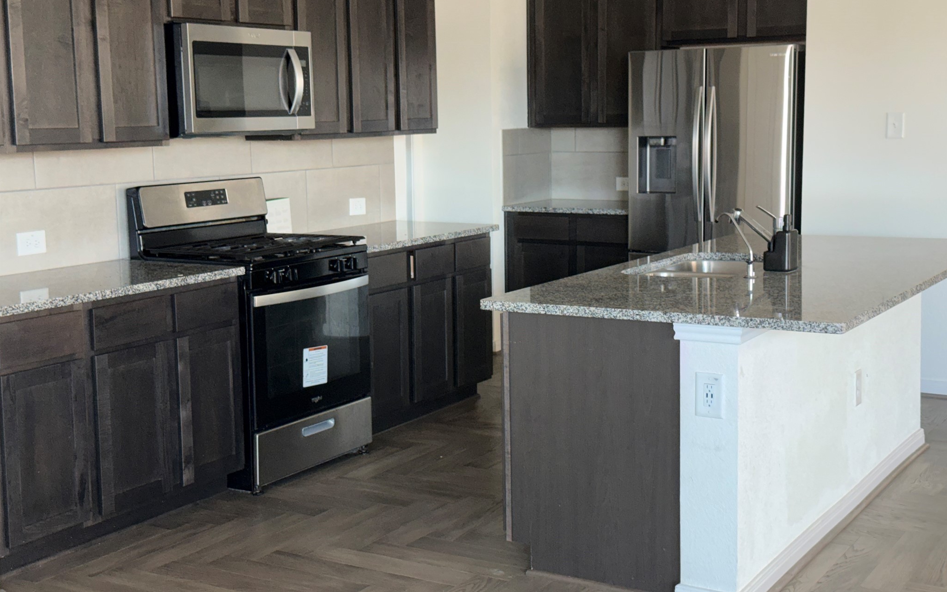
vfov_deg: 25.3
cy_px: 260
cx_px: 474
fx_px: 1316
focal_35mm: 51
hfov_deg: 39.6
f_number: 1.78
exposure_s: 1/17
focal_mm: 6.76
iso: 125
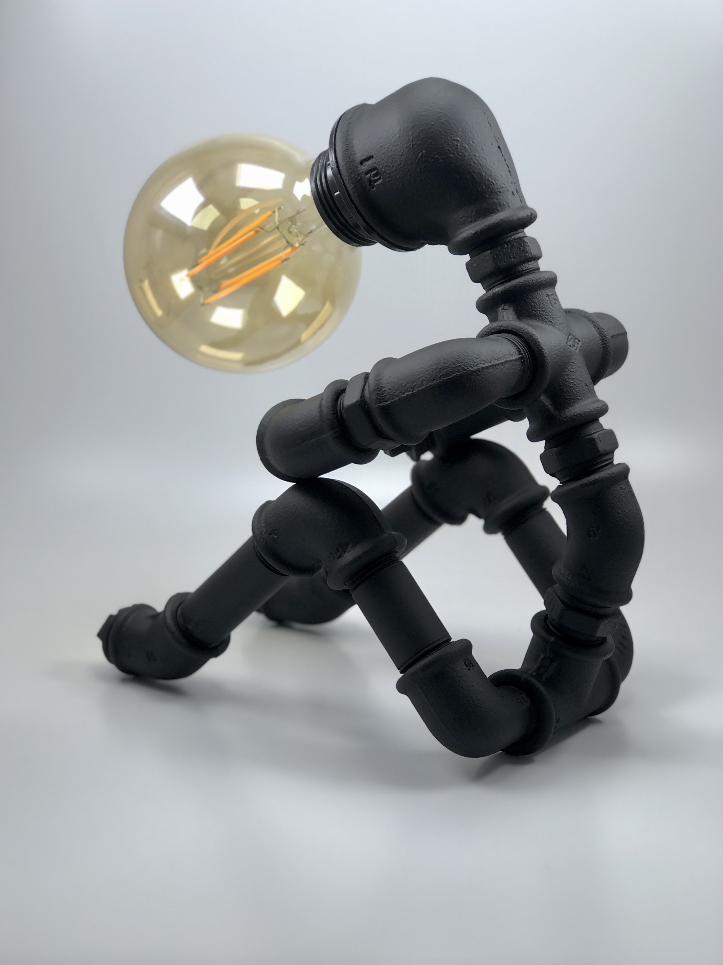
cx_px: 362
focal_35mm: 57
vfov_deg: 33.8
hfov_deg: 25.7
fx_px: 1588
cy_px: 482
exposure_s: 1/100
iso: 25
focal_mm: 6.6
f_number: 2.8
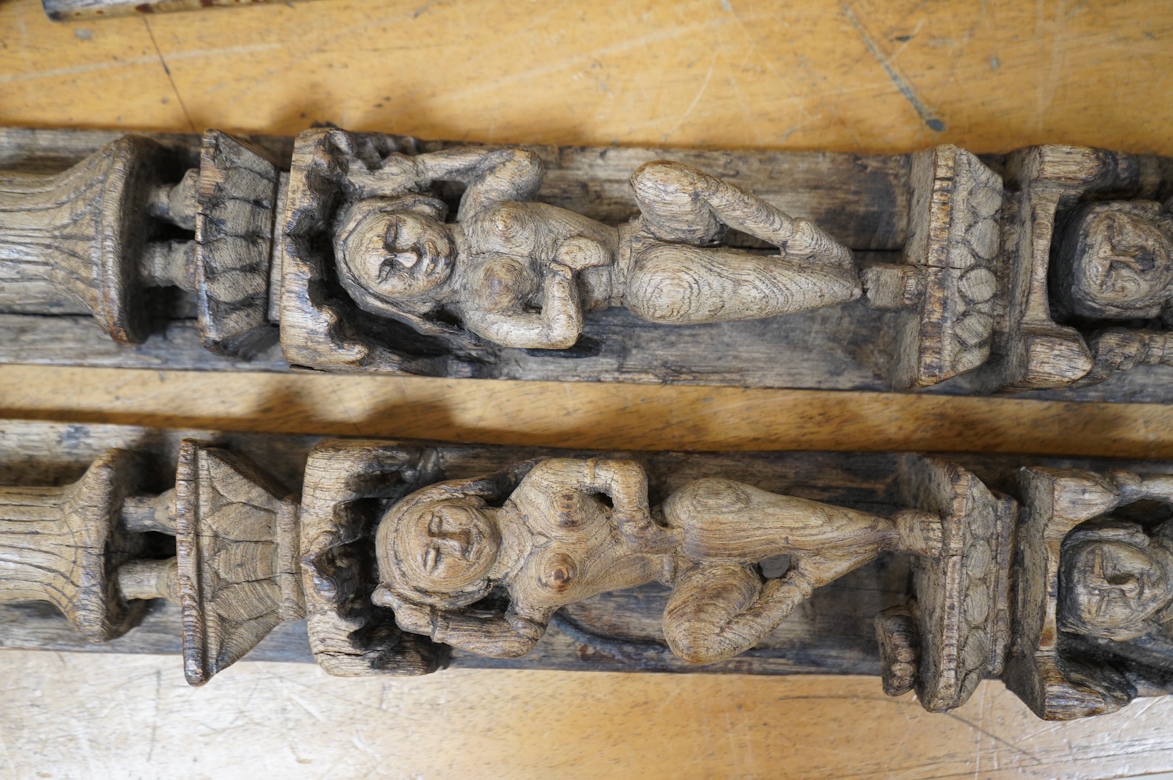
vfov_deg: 33.3
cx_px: 586
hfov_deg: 48.5
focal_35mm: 40
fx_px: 1302
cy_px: 390
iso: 2500
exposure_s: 1/100
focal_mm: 40
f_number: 4
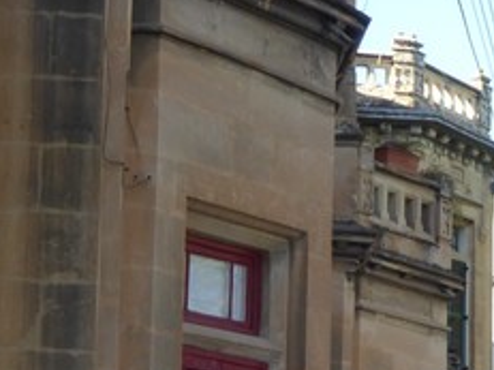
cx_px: 478
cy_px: 408
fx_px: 2011
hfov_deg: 13.8
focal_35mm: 141
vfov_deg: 10.4
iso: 125
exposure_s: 1/60
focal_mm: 7.8
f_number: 7.1
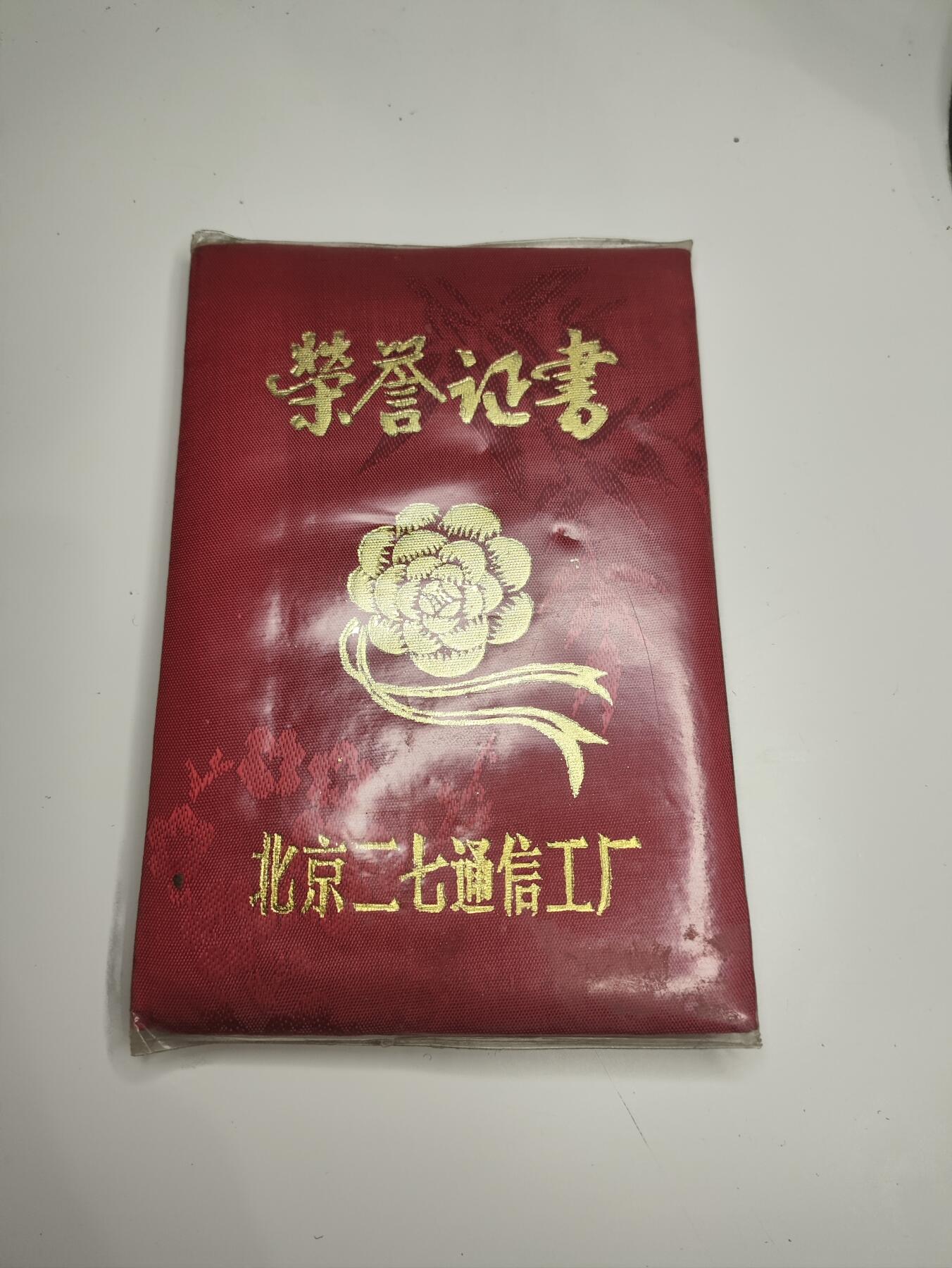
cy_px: 634
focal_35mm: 25
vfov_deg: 69.4
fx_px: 916
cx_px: 476
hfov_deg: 54.9
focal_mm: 4.71
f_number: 1.79
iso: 82
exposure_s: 1/50
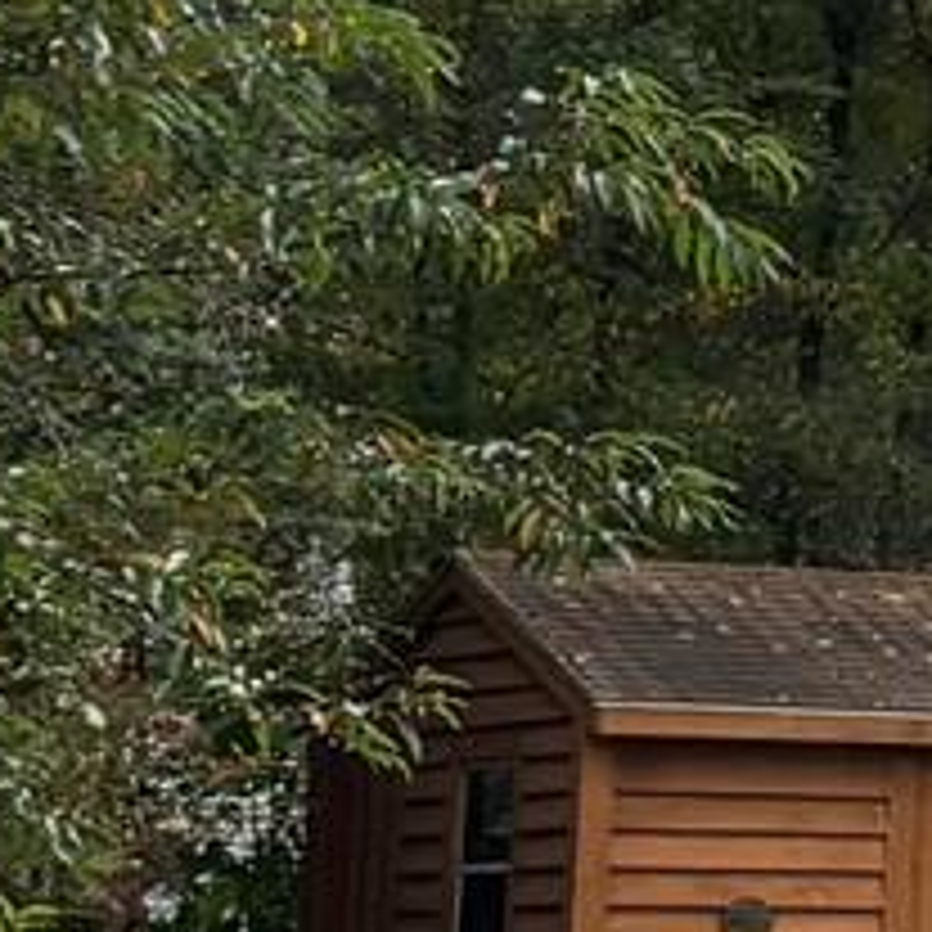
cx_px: 3827
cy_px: 212
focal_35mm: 227
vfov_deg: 7.7
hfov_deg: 6.2
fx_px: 6915
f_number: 1.6
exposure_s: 1/2451
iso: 50
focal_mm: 5.96
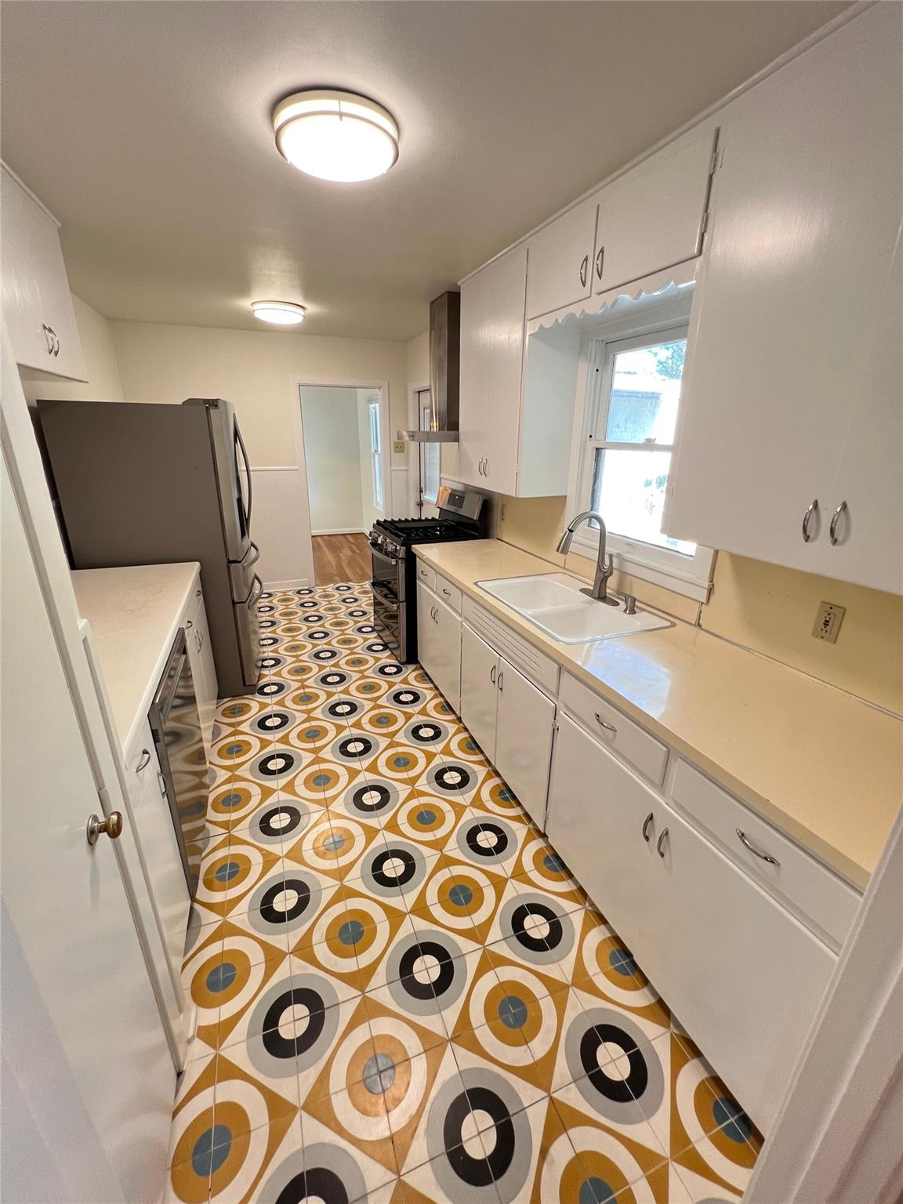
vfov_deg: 106.2
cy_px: 602
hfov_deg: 89.9
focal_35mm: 13
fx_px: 452
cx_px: 452
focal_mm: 1.57
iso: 250
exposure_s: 1/60
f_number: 1.8
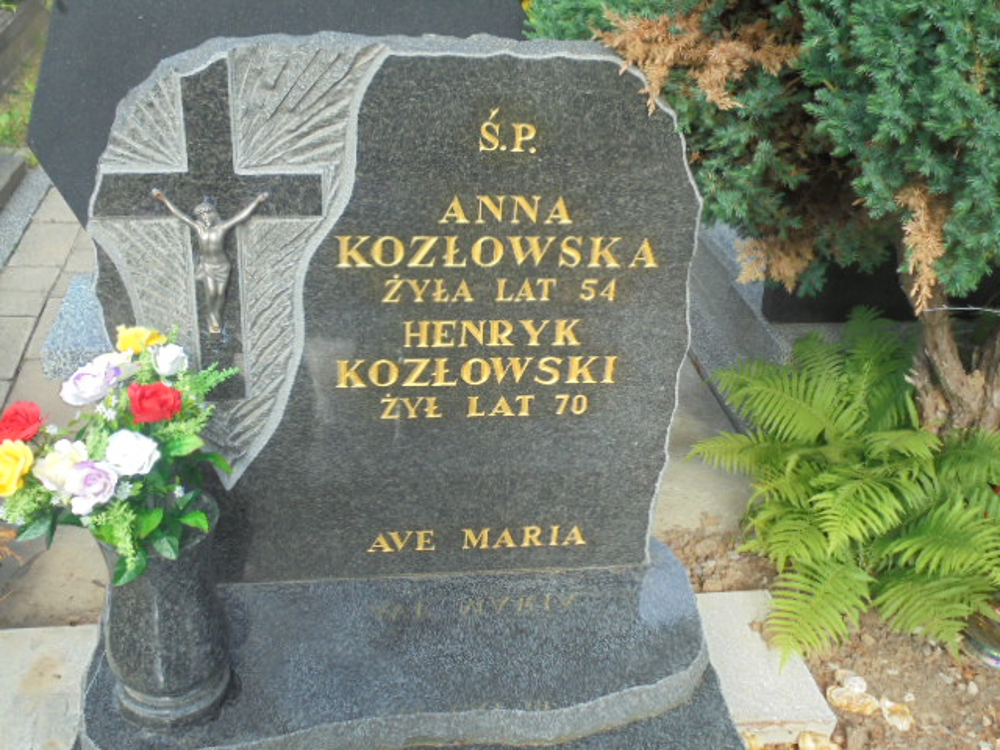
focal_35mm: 38
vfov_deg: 37.7
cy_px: 375
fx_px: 1098
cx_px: 500
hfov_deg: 49.0
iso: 100
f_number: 4.2
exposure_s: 1/125
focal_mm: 6.9
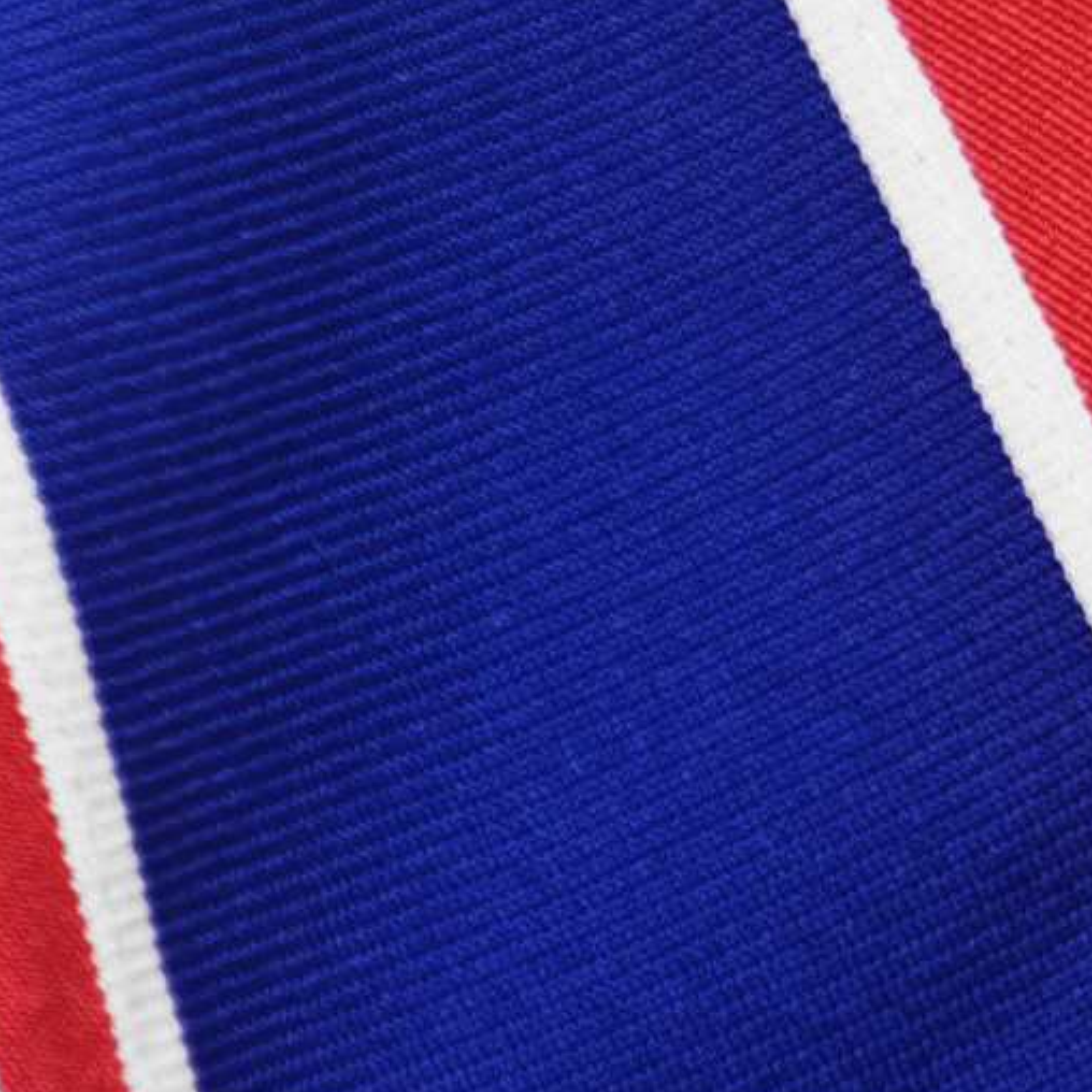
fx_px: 5853
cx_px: -436
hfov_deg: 10.4
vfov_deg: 10.3
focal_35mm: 164
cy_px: 1632
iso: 84
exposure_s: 1/100
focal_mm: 8.67
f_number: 1.75
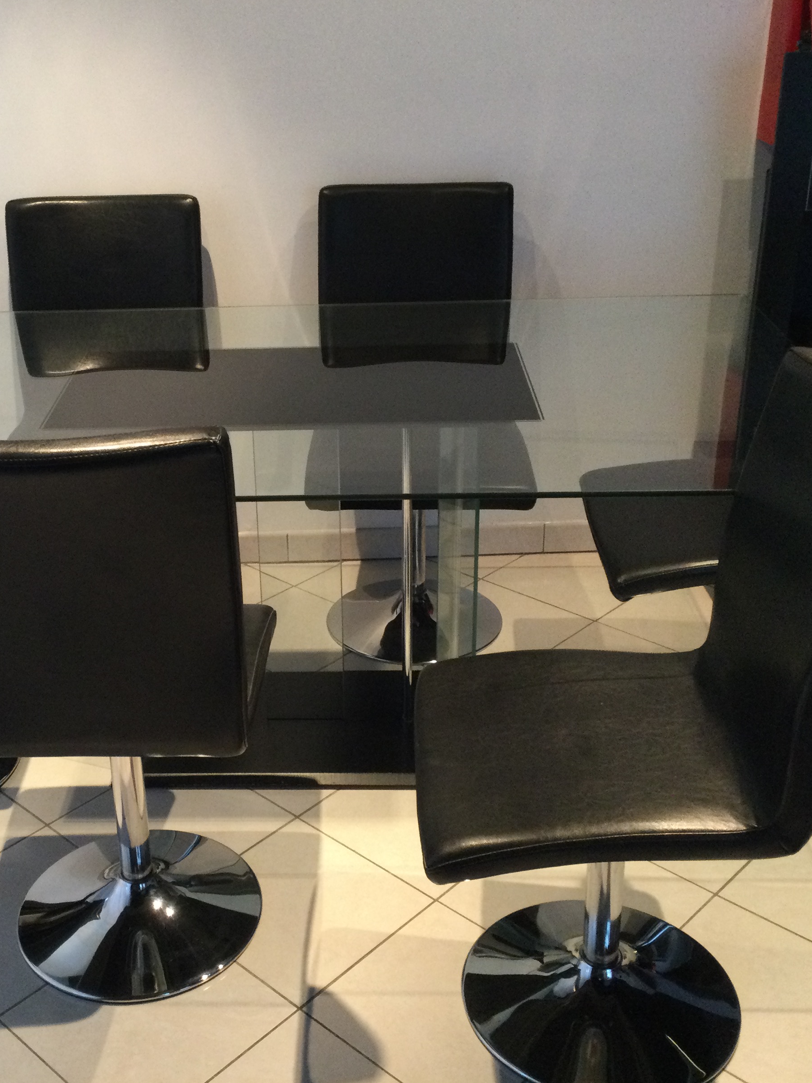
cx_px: 284
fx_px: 1313
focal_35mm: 42
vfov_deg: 44.8
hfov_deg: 34.1
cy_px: 539
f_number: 2.4
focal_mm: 3.3
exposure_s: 1/33
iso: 200
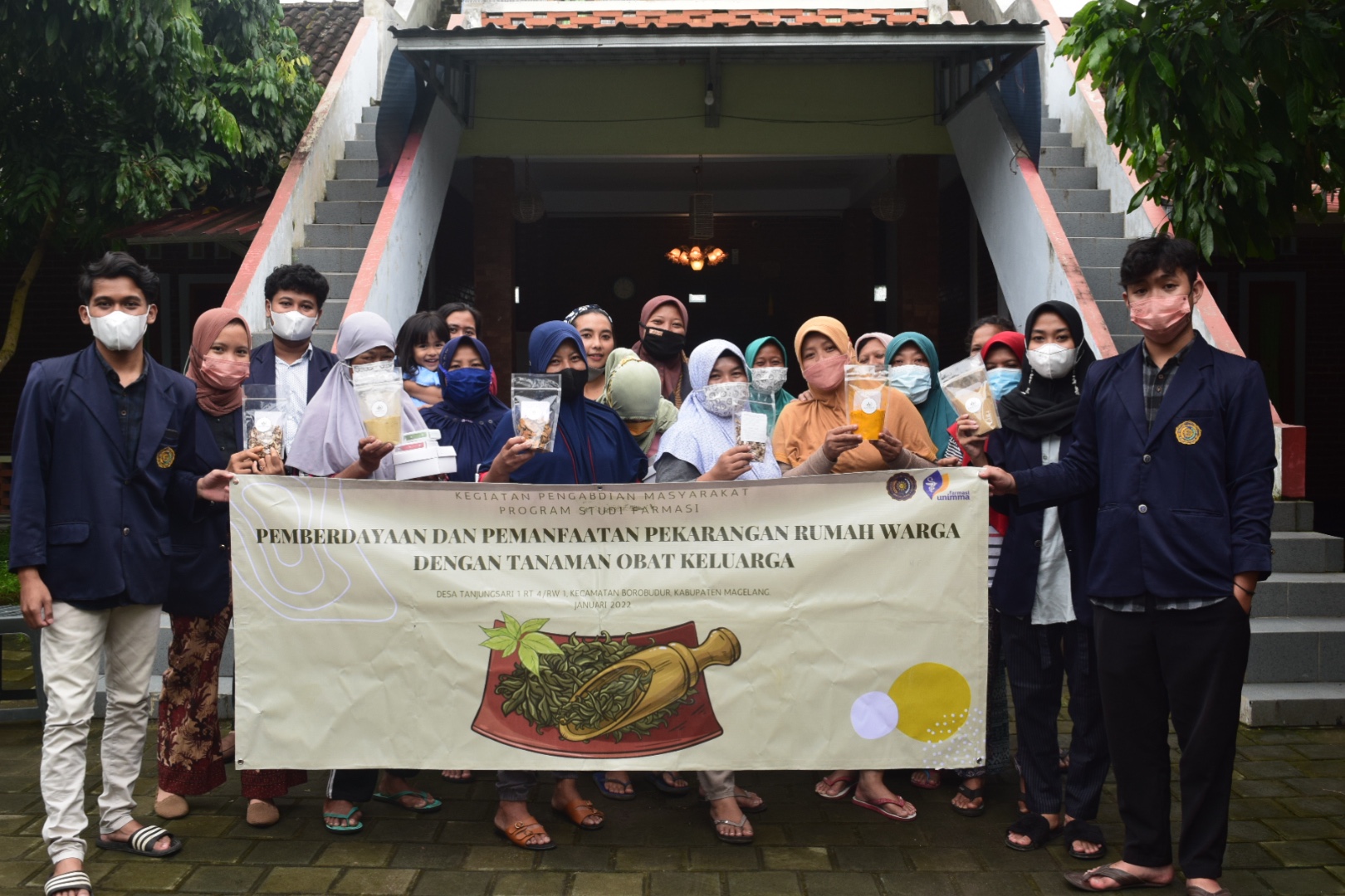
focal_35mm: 38
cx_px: 672
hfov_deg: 51.3
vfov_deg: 35.5
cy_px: 448
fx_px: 1401
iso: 400
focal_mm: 25
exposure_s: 1/80
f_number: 8
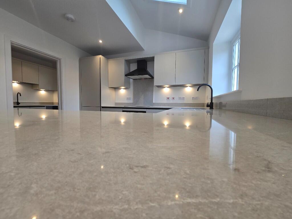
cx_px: 146
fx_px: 110
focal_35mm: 13
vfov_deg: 89.9
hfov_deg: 106.2
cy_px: 110
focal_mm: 2.2
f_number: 2.2
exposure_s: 1/50
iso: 64
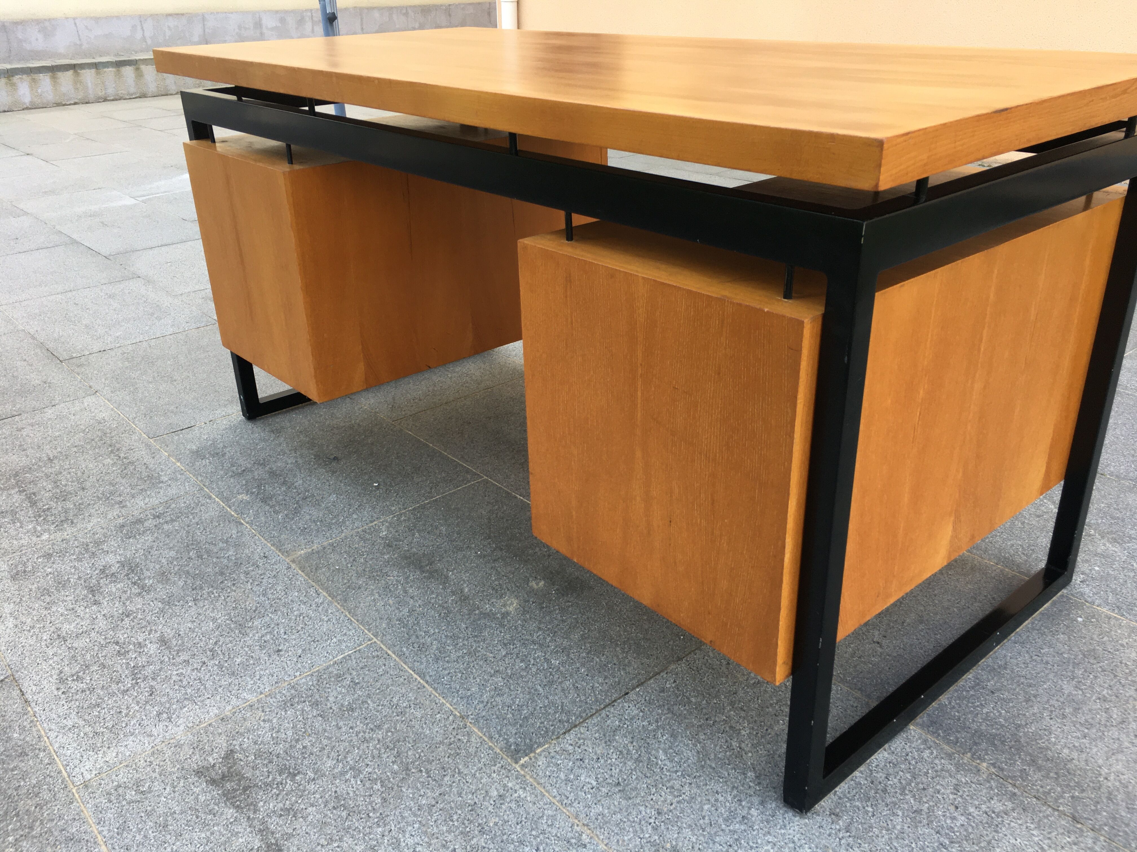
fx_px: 953
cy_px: 426
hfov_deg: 61.7
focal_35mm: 29
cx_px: 568
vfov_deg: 48.2
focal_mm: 4.15
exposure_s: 1/100
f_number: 2.2
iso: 40
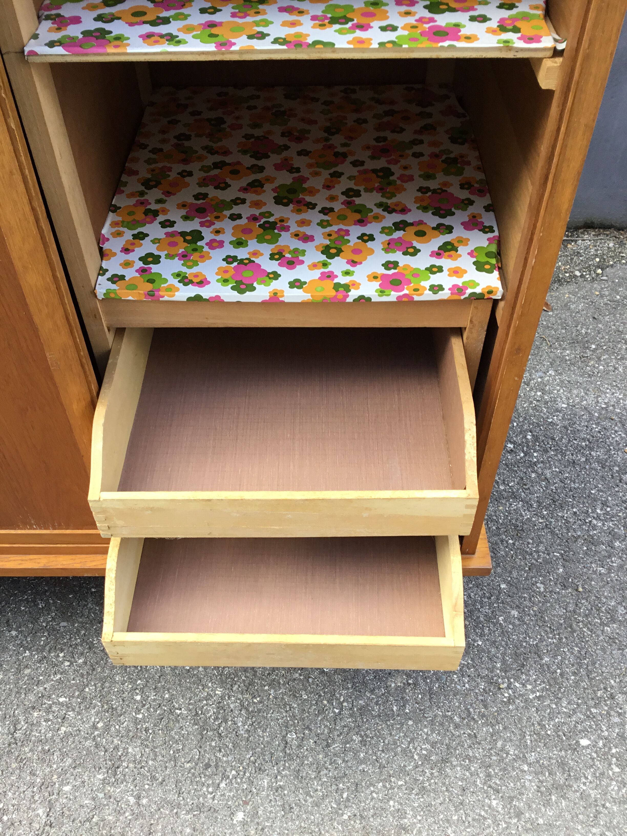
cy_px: 418
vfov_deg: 58.4
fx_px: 749
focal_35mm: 31
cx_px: 314
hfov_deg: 45.4
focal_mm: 3.3
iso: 40
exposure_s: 1/100
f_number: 2.4
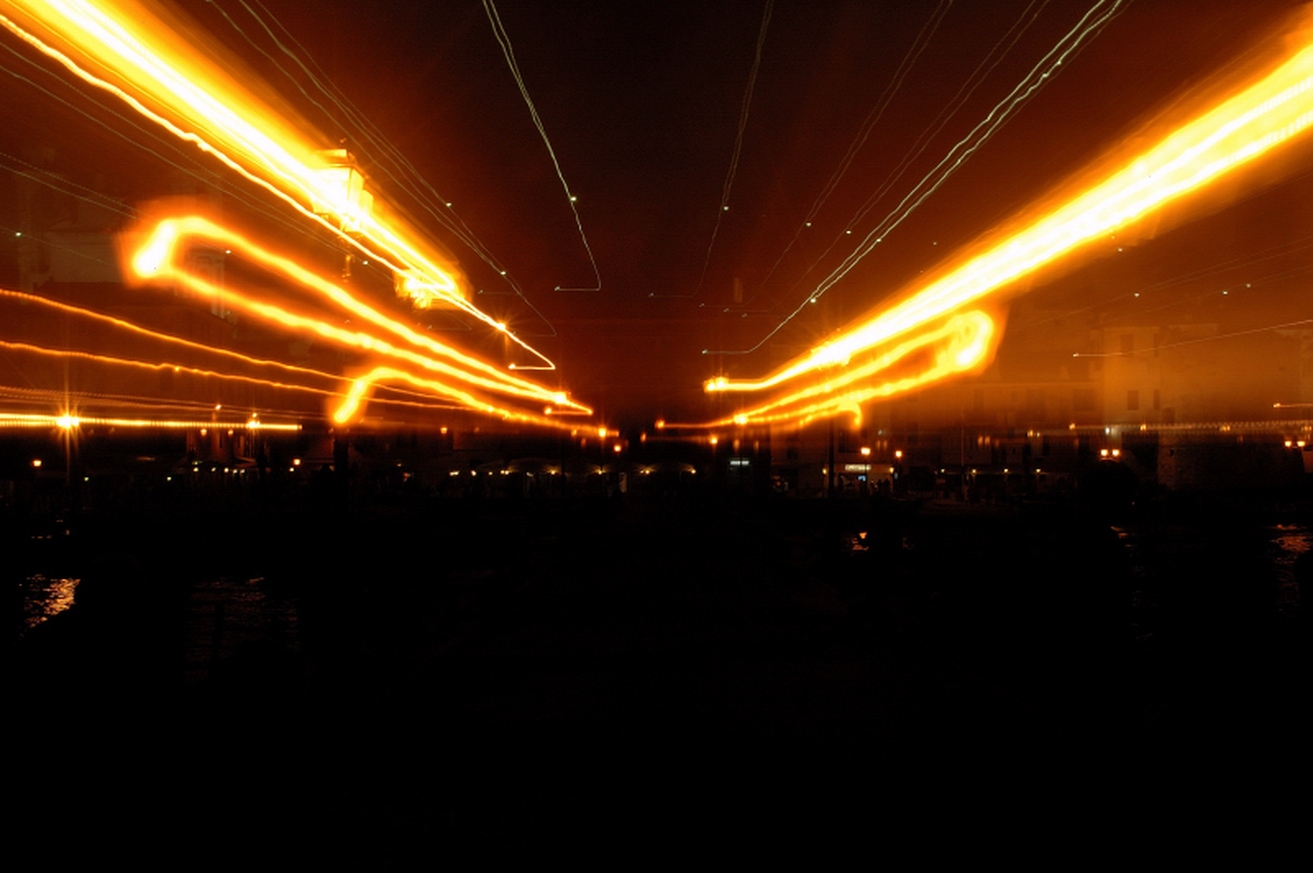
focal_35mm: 46
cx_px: 656
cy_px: 436
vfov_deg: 28.9
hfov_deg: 42.4
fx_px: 1695
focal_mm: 31
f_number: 13
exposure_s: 10.2
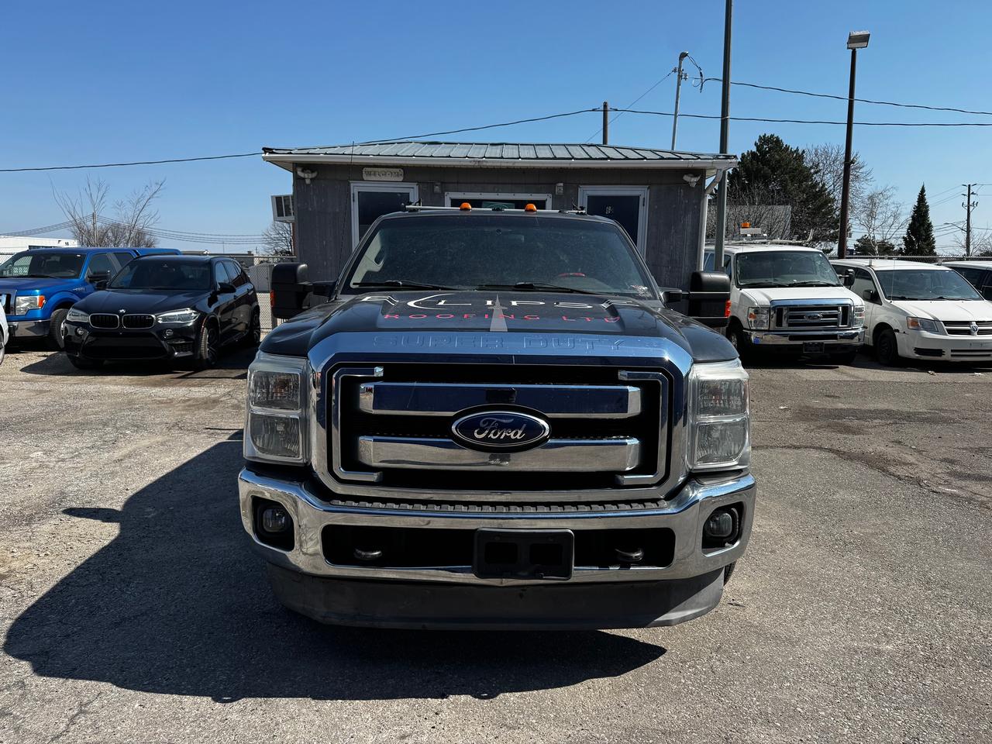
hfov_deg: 71.6
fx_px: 688
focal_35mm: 24
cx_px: 496
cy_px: 372
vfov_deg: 56.8
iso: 80
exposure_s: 1/3802
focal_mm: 6.76
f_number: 1.78
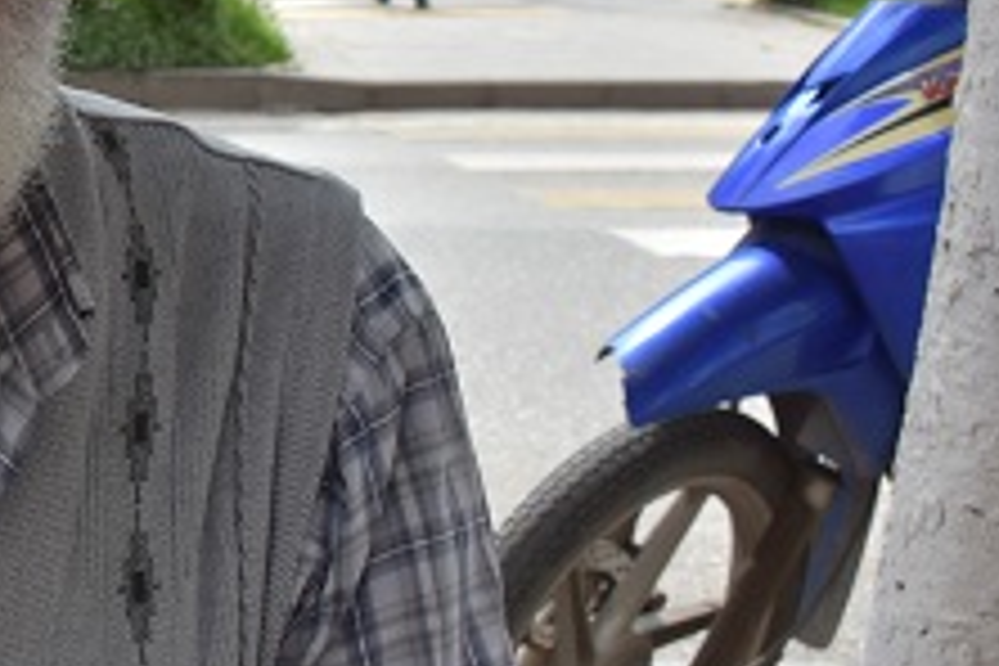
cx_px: -194
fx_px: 2590
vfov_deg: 14.5
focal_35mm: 93
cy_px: 45
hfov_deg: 20.4
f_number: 8
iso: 450
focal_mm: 23
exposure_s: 1/500
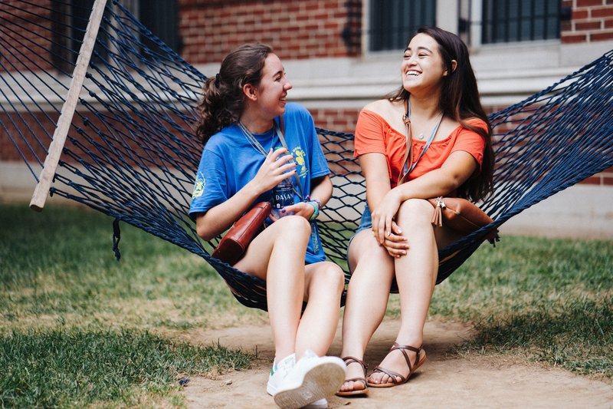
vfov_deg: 16.1
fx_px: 1447
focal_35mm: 85
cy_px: 204
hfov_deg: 23.9
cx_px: 306
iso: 160
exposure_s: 1/250
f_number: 2
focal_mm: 85
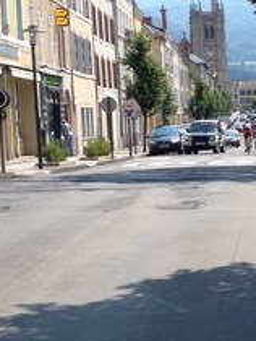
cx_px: 256
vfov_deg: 15.4
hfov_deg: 11.5
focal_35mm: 128
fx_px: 1260
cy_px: 221
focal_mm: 4.28
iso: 50
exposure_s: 1/951
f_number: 2.4
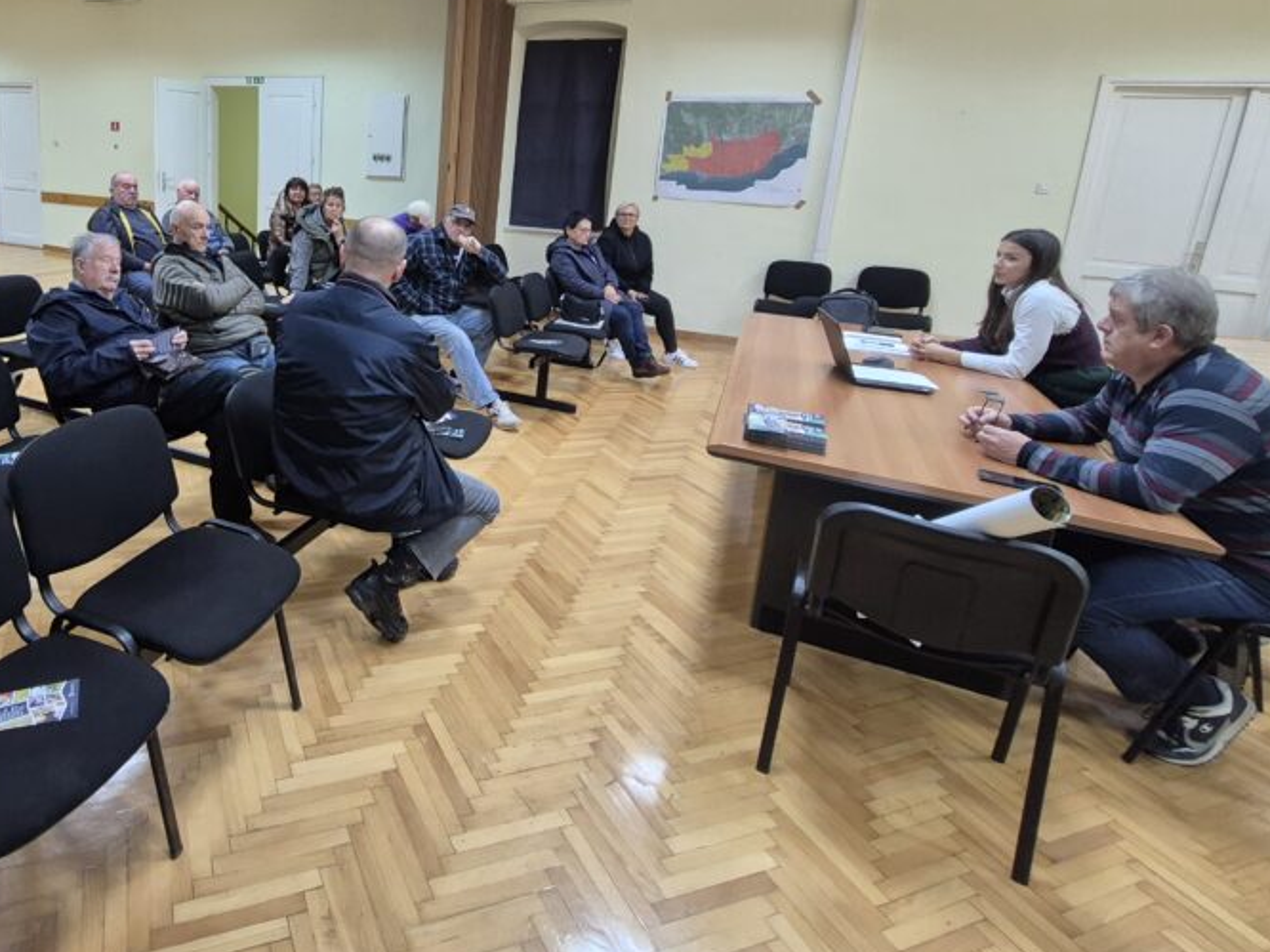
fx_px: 734
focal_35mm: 20
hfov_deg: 77.8
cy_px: 305
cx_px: 376
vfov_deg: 64.0
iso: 320
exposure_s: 1/50
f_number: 2.2
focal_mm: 1.74
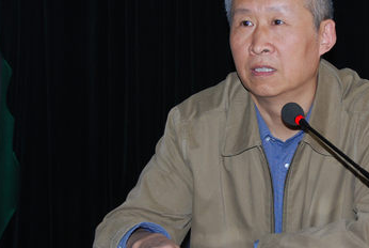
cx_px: 264
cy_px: 95
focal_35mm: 104
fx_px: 1068
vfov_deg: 13.2
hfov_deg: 19.5
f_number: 4.5
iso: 400
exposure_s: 1/60
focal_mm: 40
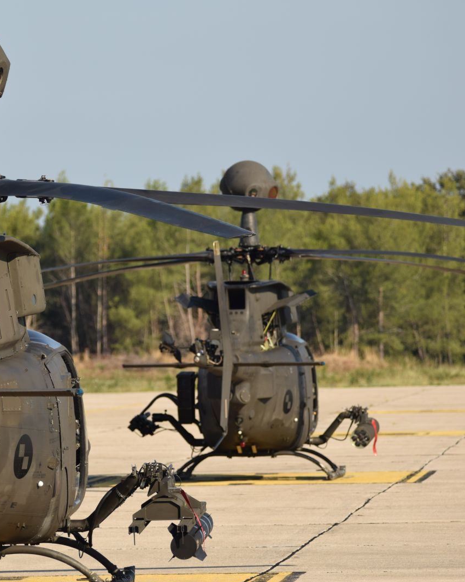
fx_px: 6194
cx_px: 124
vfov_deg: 5.4
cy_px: 291
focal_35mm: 360
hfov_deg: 4.3
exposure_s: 1/640
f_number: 5.3
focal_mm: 170
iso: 100
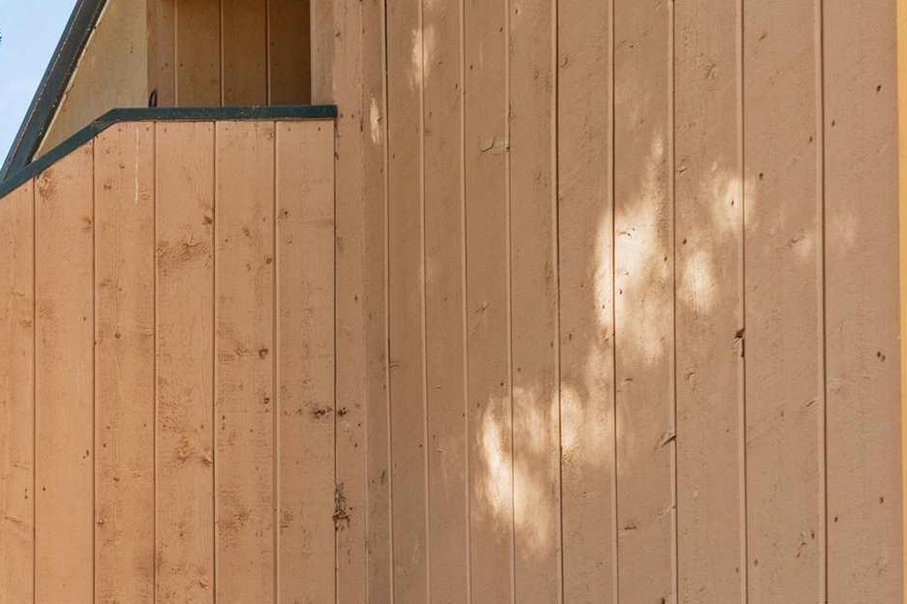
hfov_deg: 28.7
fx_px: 1310
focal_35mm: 52
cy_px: 744
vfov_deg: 23.5
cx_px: -359
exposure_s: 1/25
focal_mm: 16
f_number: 9
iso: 100
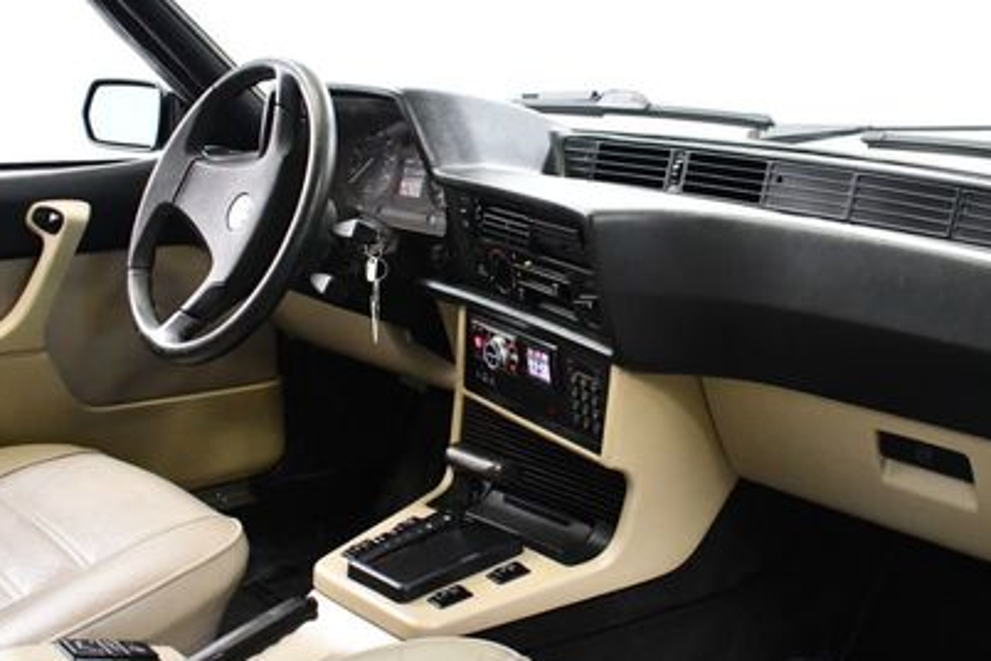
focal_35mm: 43
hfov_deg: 45.4
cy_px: 310
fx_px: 1184
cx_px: 545
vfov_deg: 31.2
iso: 3200
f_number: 3.5
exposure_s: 1/100
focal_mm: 18
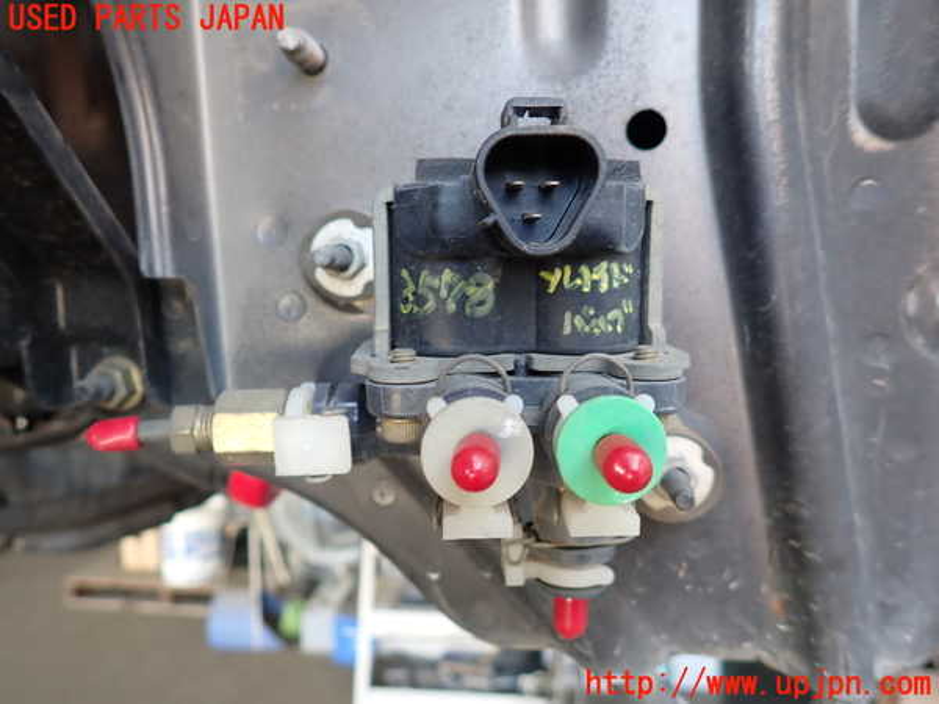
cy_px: 352
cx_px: 470
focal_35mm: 25
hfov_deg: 69.4
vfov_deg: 54.9
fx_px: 678
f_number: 2
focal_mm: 4.5
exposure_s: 1/60
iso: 160
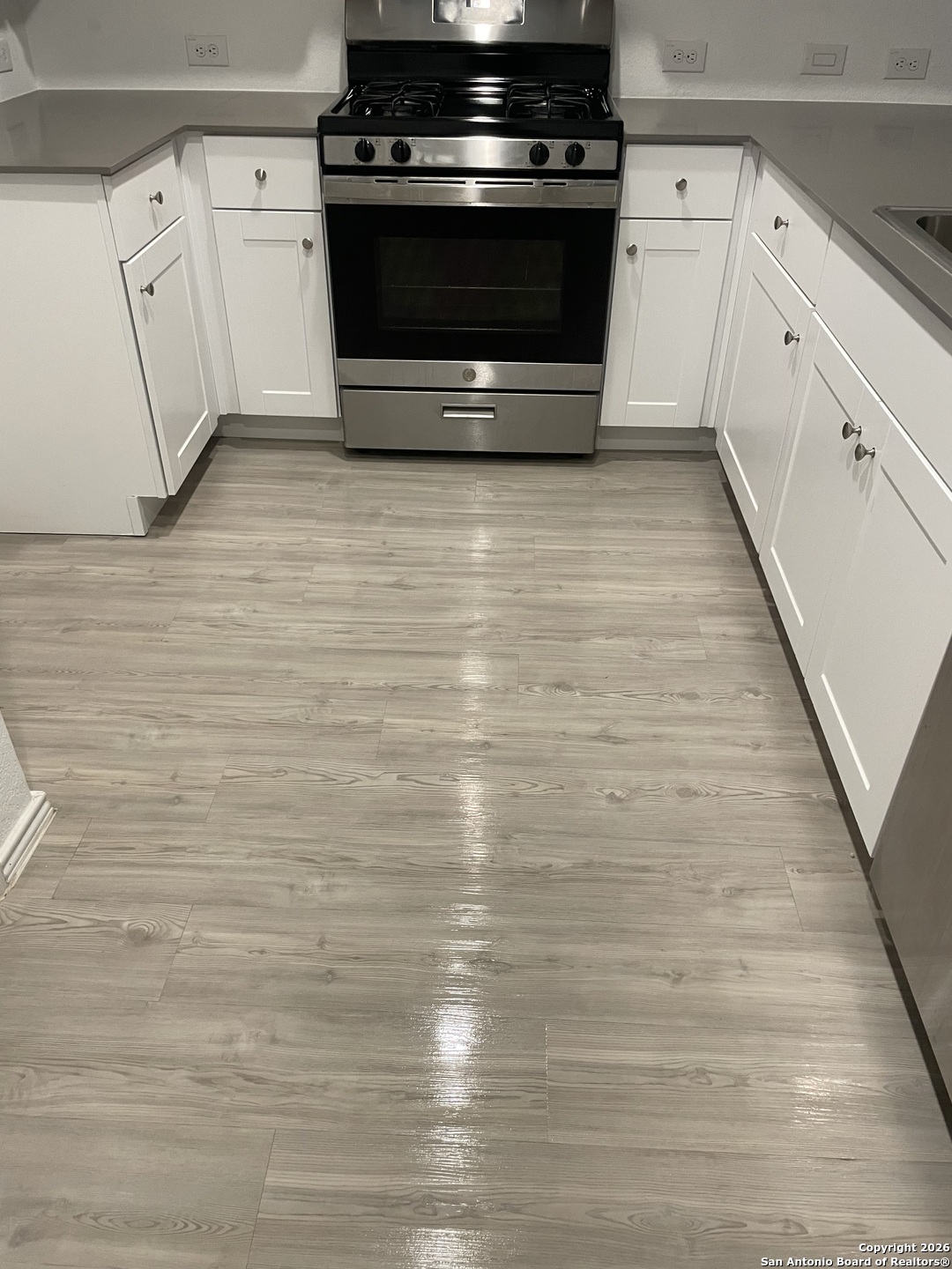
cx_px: 476
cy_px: 634
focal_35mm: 26
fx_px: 953
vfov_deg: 67.3
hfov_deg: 53.1
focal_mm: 4.2
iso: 160
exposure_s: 1/60
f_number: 1.6
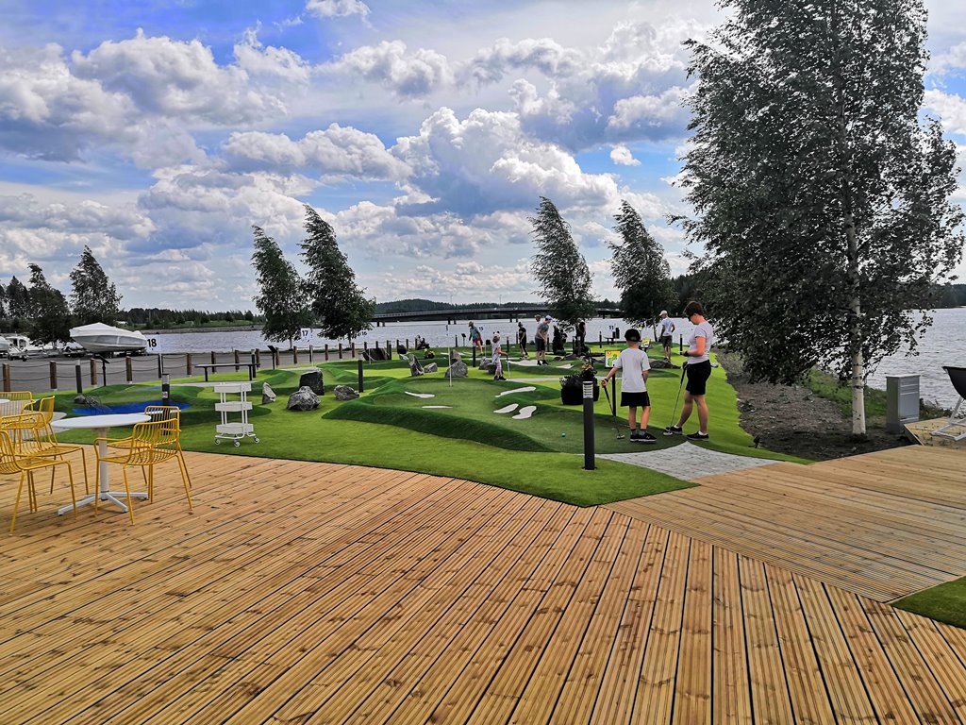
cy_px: 362
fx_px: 753
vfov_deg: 51.4
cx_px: 483
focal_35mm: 27
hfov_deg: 65.3
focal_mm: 3.95
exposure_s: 1/1508
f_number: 1.8
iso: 50
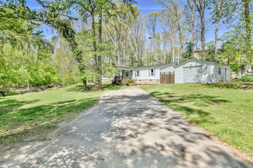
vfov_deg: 64.6
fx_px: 134
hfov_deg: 86.9
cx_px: 126
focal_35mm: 19
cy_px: 84
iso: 400
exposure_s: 1/500
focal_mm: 19
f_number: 8
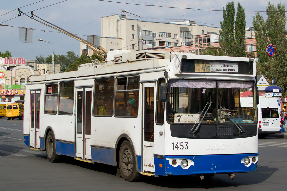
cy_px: 96
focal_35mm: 52
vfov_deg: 25.8
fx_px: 419
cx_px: 144
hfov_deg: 37.8
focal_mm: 35
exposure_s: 1/800
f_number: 6.3
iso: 200
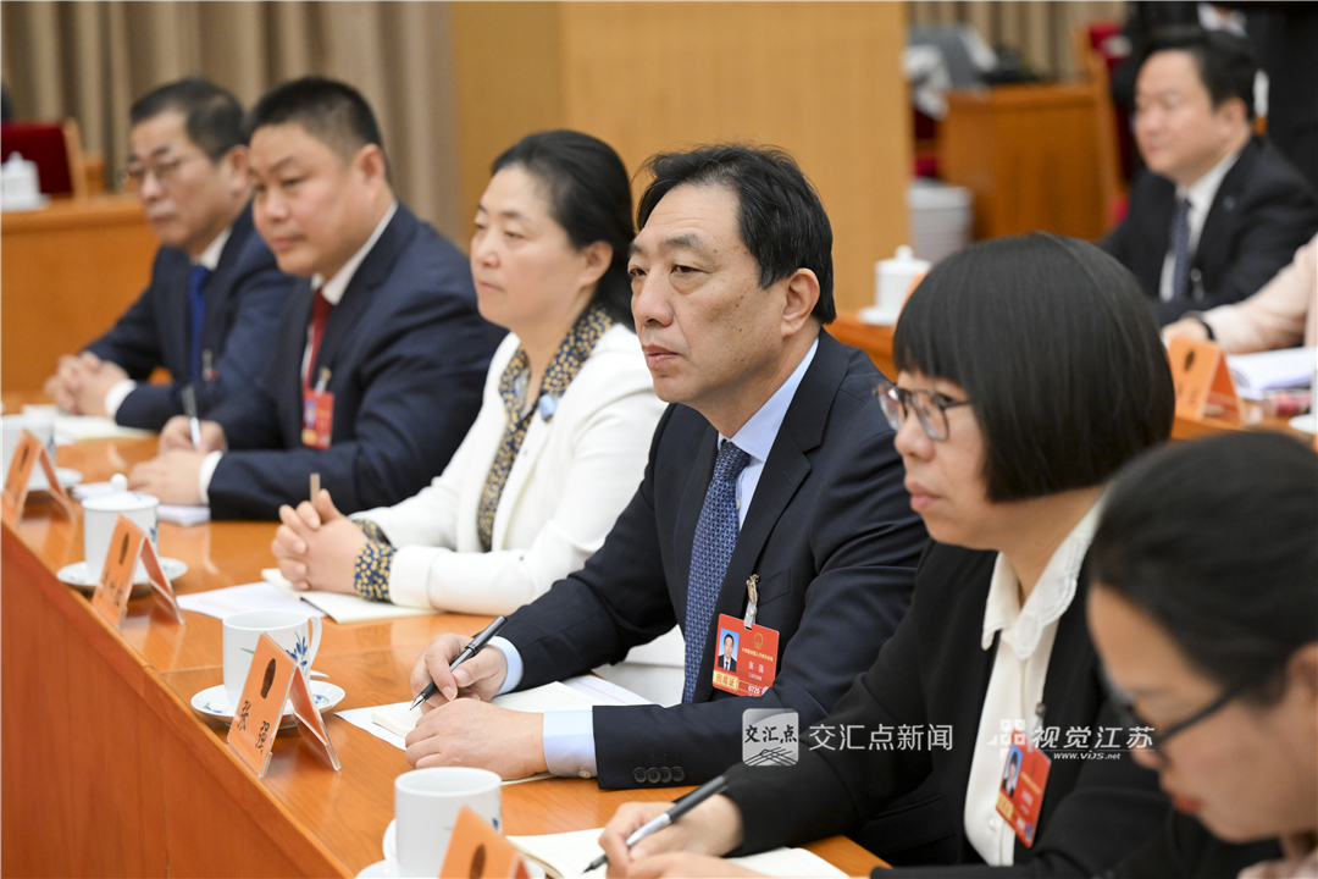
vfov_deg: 15.9
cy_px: 440
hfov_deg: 23.6
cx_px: 659
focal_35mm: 86
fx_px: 3148
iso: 2500
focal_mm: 86
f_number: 2.8
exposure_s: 1/320
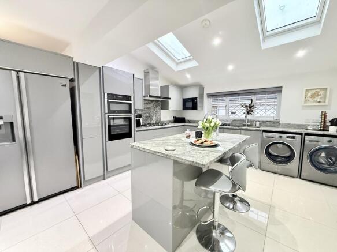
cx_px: 168
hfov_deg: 102.1
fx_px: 136
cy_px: 126
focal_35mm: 14
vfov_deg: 85.7
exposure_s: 1/50
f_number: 2.2
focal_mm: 2.22
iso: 800
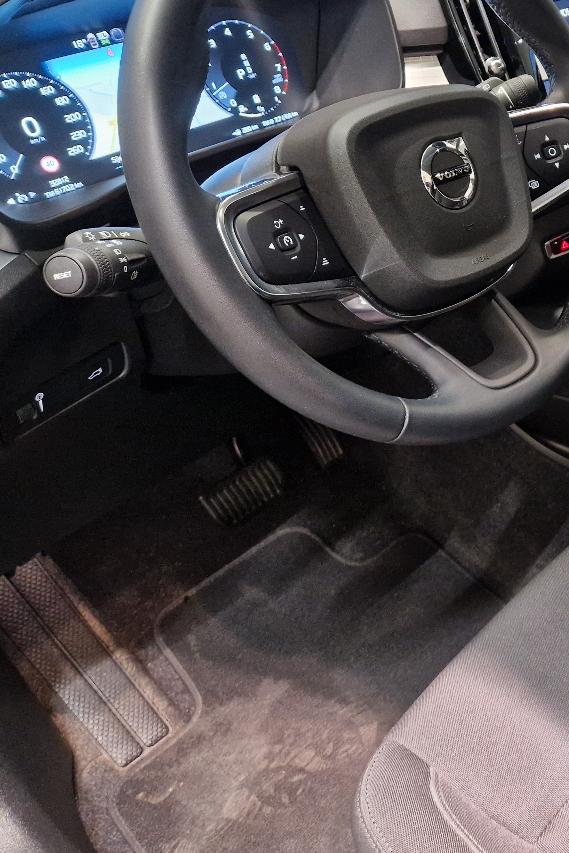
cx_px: 678
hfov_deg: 29.5
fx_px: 924
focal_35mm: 39
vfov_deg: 49.2
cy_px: 340
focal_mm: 5.4
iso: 640
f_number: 1.8
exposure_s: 1/100
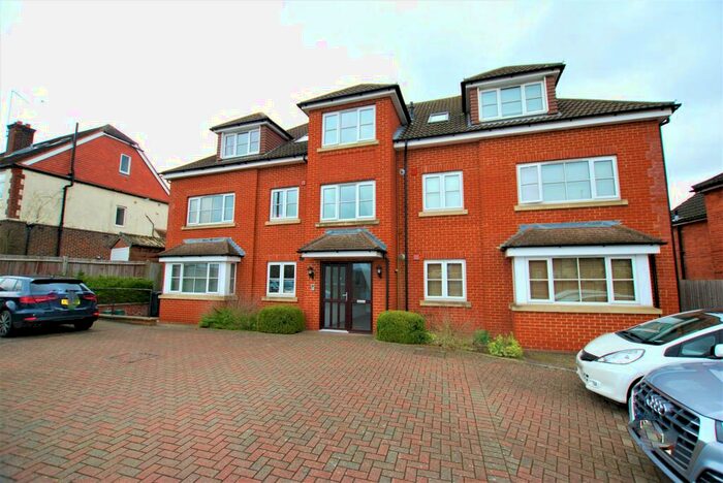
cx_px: 362
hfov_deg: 100.3
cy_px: 242
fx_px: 301
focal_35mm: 15
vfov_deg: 77.4
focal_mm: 10
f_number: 4
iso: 100
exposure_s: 1/200
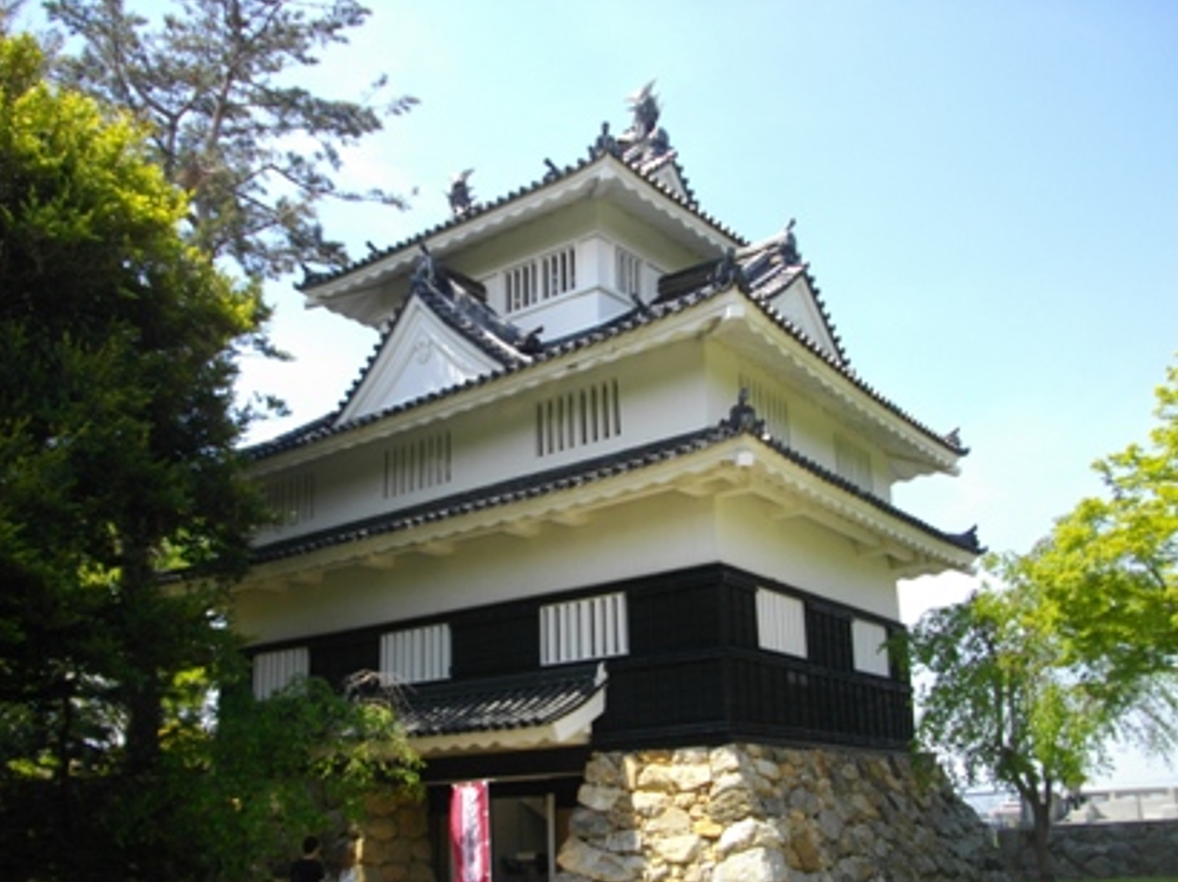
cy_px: 460
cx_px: 603
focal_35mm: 35
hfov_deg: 52.6
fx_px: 1190
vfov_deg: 40.7
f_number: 2.9
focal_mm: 5.7
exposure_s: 1/640
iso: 100
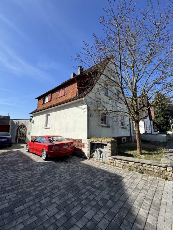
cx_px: 83
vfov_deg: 98.2
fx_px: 100
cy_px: 115
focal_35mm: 15
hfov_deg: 81.7
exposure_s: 1/1832
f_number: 2.2
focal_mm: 2.22
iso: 40
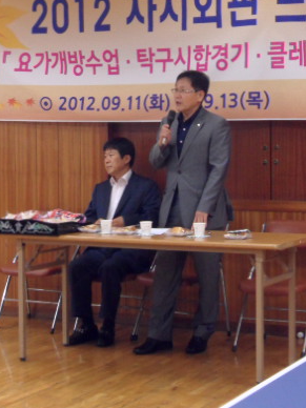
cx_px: 207
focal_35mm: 95
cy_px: 121
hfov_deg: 15.5
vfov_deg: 20.5
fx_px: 1120
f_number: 4.1
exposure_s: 1/15
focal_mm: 6.5
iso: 240
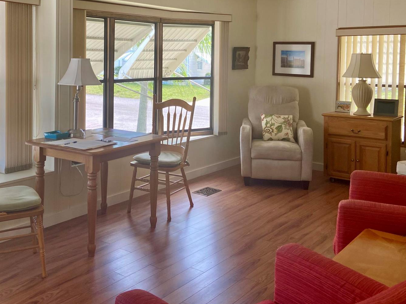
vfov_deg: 35.3
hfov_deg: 46.4
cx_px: 155
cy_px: 83
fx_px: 469
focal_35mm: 40
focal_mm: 4.25
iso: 50
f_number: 1.8
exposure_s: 1/121
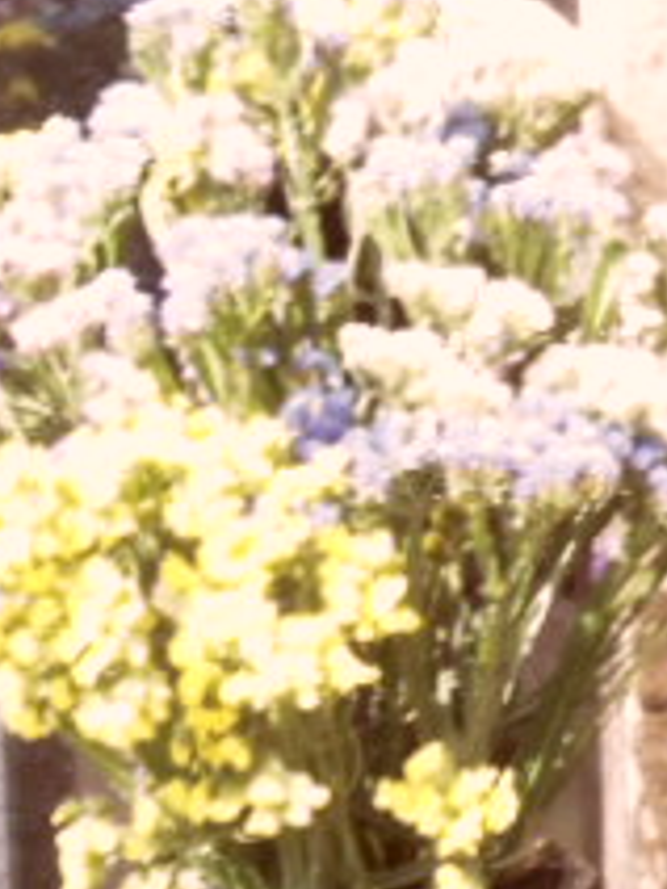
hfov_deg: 5.8
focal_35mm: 242
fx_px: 6217
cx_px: 1951
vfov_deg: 8.1
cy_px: -302
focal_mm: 8.2
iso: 80
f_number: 3.8
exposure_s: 1/180
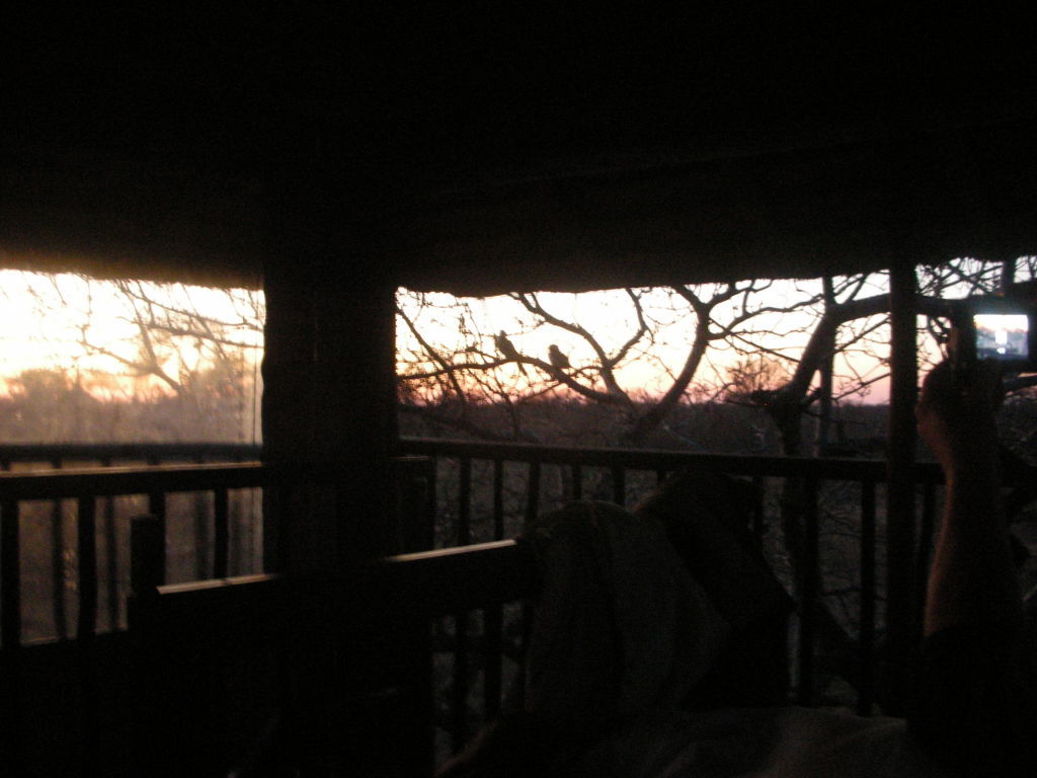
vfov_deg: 40.7
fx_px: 1049
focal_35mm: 35
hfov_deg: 52.6
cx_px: 518
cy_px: 389
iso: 400
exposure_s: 1/2.8
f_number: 3
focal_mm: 5.8
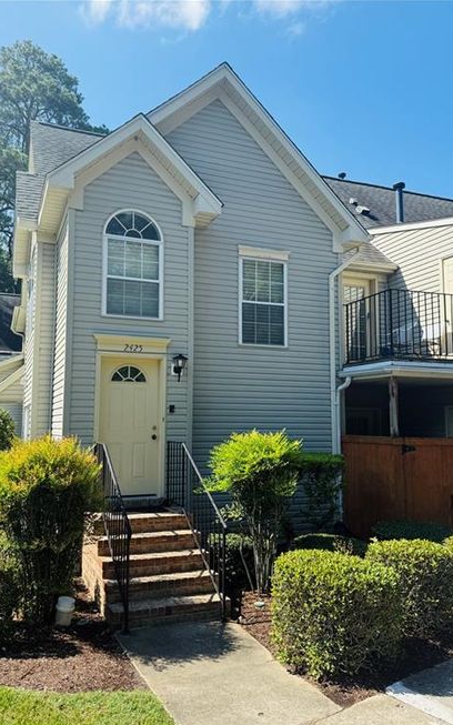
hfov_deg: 47.6
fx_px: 514
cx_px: 221
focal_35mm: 26
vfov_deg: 70.4
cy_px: 369
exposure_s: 1/2611
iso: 80
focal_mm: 6.76
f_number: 1.78
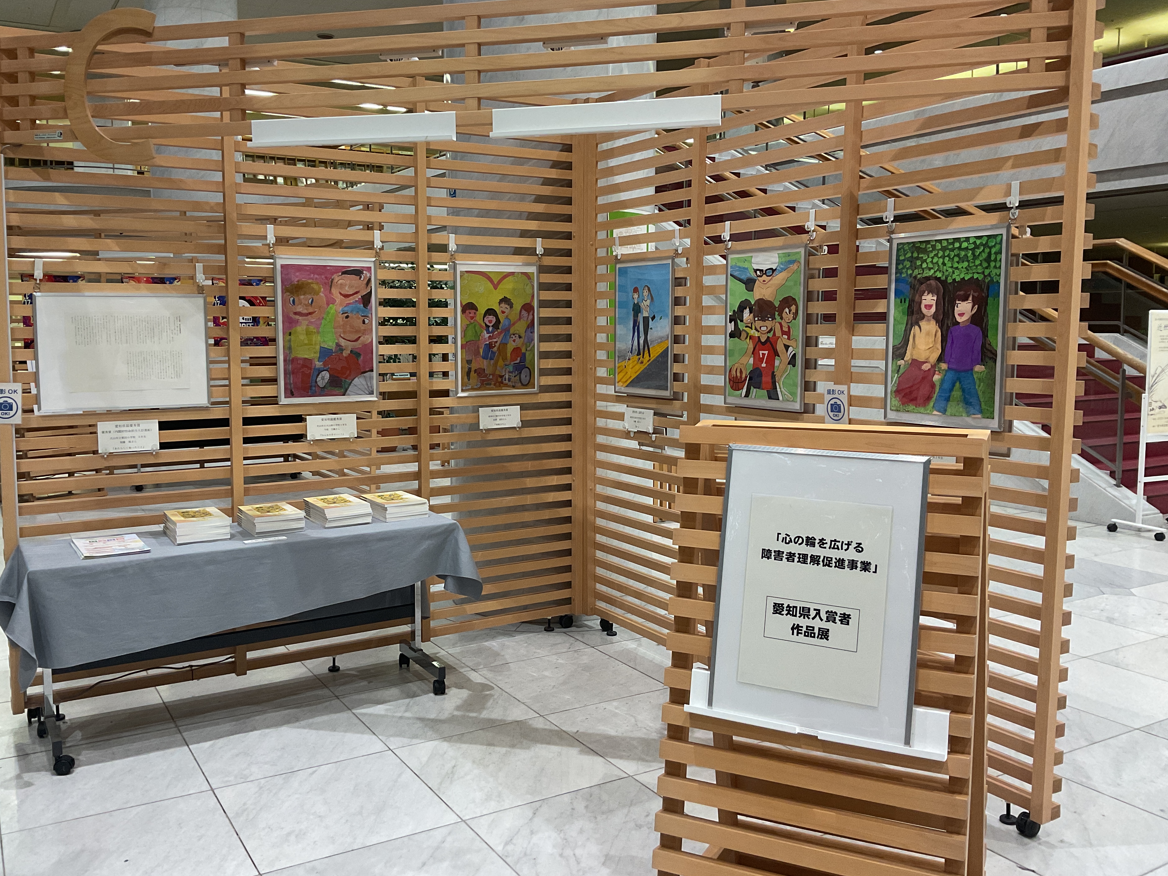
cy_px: 416
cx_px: 560
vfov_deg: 45.4
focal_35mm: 31
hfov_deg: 58.3
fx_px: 1046
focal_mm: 3
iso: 100
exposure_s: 1/60
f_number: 1.8
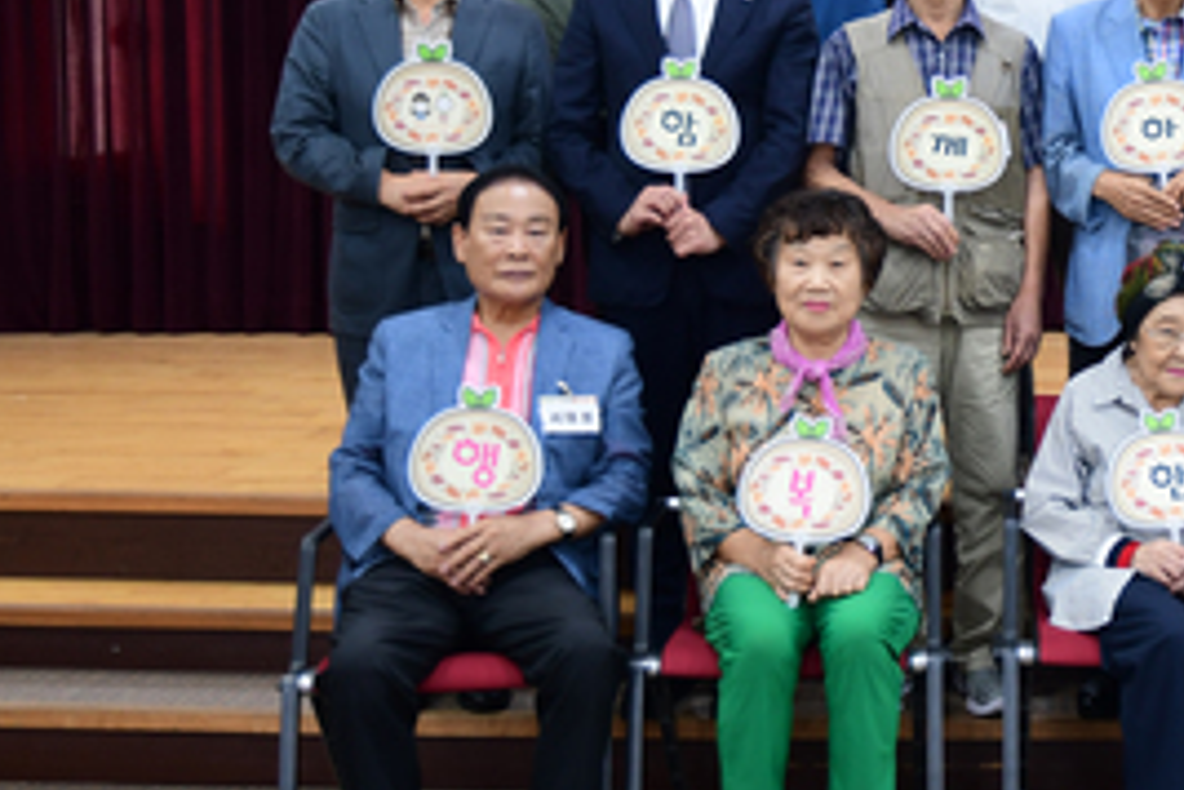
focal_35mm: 63
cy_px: 264
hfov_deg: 30.3
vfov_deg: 21.5
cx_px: 1100
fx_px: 2072
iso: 400
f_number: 2.8
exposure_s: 1/30
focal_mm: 20
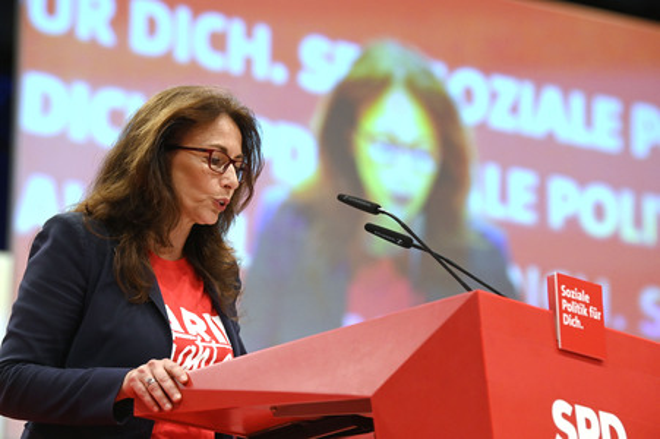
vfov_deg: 9.8
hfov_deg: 14.7
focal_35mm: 140
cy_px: 220
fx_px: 2565
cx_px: 330
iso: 4000
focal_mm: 140
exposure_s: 1/1000
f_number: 4.5
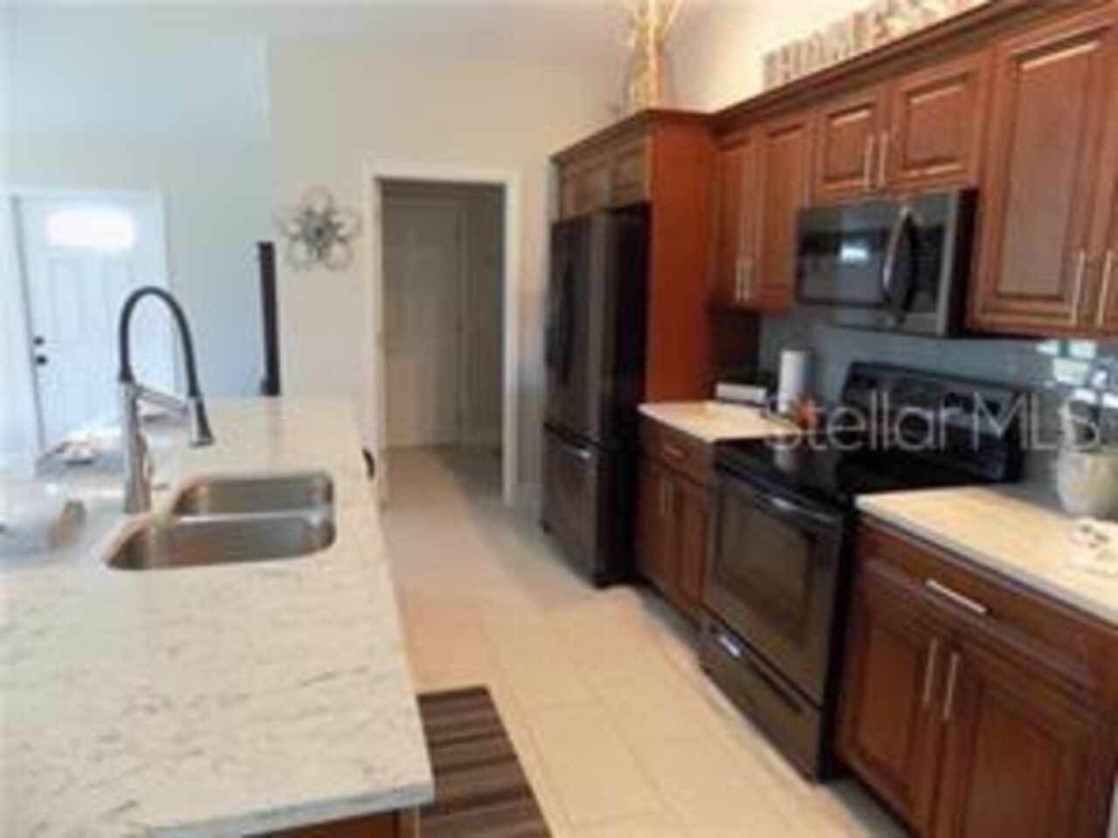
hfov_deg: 73.9
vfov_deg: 58.9
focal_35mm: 23
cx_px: 559
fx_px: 743
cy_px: 419
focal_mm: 4
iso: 400
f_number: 3.1
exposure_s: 1/13
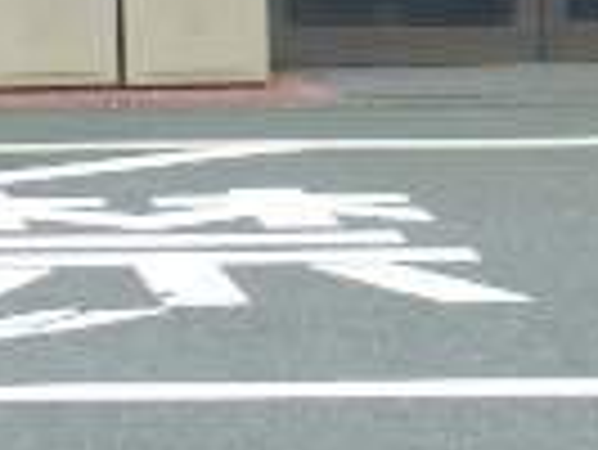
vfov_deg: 4.9
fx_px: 5153
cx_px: -238
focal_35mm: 298
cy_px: -576
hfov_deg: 6.6
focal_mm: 11.1
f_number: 4.6
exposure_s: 1/250
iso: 125
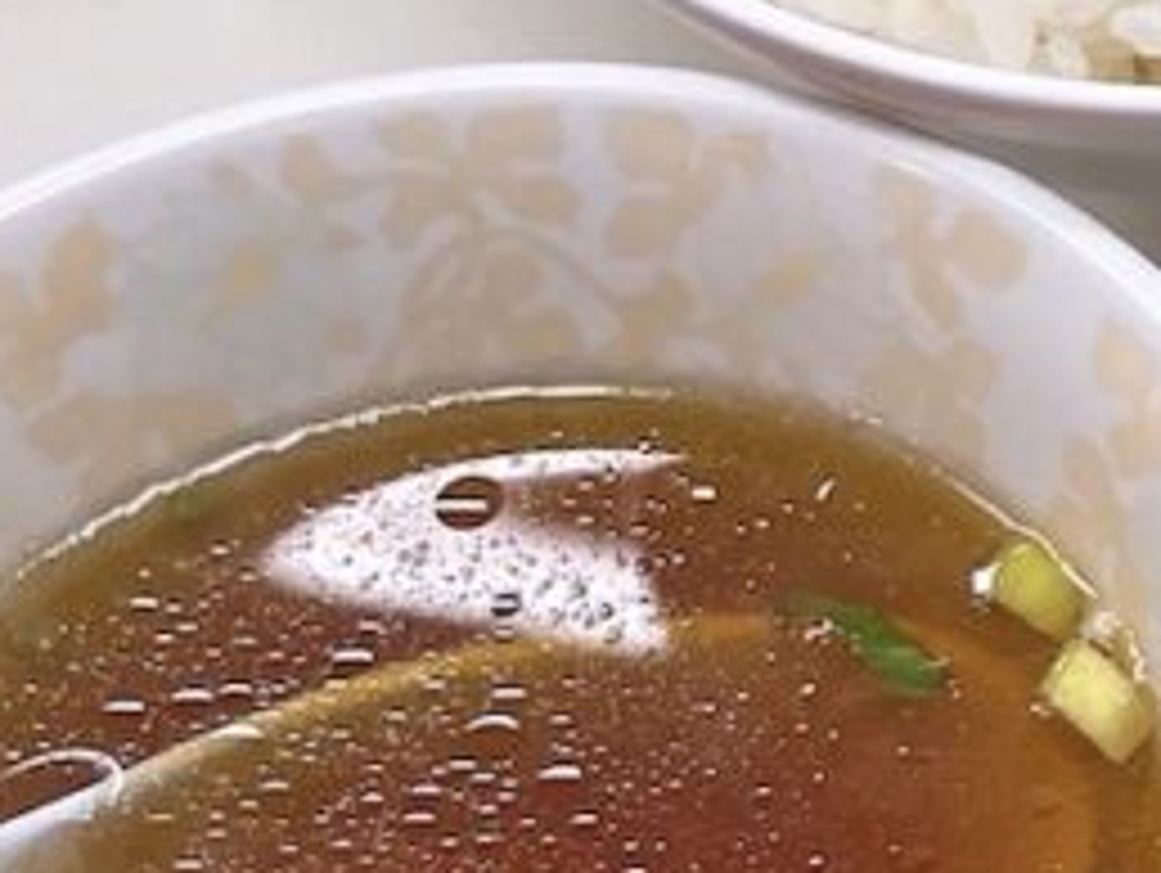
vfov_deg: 14.3
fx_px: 3458
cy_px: 711
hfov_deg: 17.0
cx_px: 1818
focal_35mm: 103
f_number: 1.6
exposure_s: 1/100
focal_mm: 5.1
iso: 80
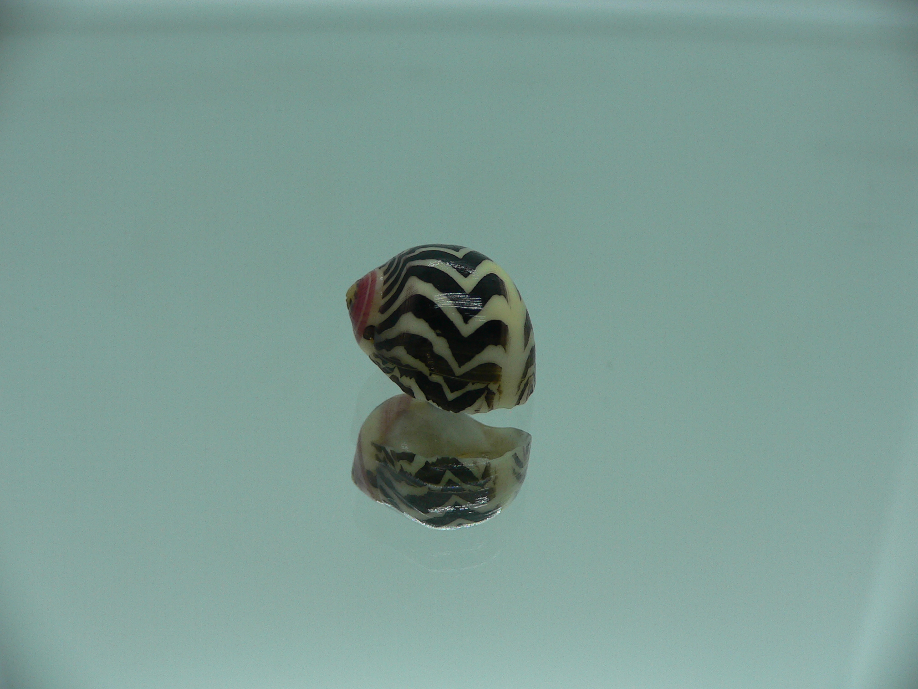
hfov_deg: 52.6
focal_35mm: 35
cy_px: 344
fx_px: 928
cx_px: 459
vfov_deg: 40.7
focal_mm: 4.6
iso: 80
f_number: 2.8
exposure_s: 1/80
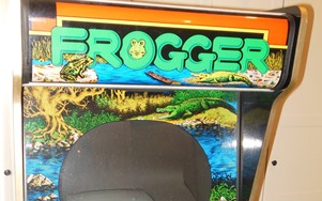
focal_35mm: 52
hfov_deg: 38.8
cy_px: 212
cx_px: 148
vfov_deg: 23.6
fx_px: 456
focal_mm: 6
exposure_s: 1/30
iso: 400
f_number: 3.5
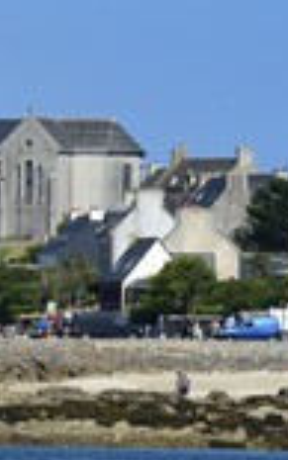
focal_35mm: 551
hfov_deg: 2.4
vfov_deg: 3.8
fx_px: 6913
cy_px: 264
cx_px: -21
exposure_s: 1/320
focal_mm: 200
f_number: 13
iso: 200
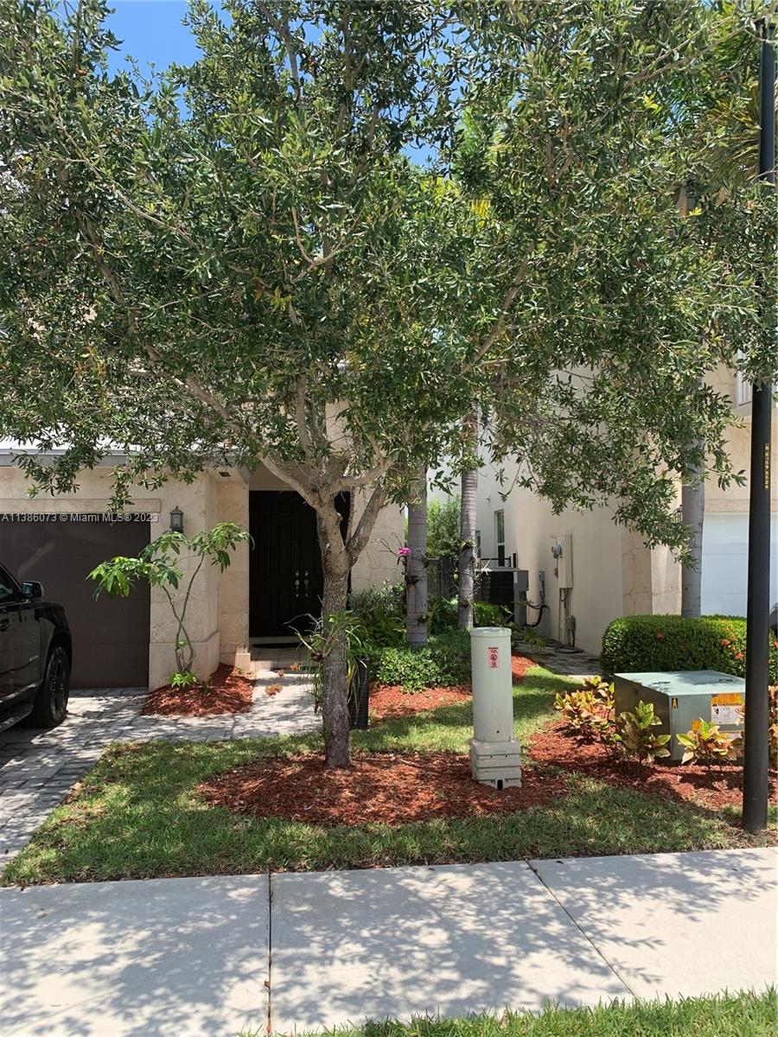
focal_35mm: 26
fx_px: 779
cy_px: 518
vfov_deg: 67.3
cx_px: 389
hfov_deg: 53.1
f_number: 1.8
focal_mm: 4.25
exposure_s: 1/945
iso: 25
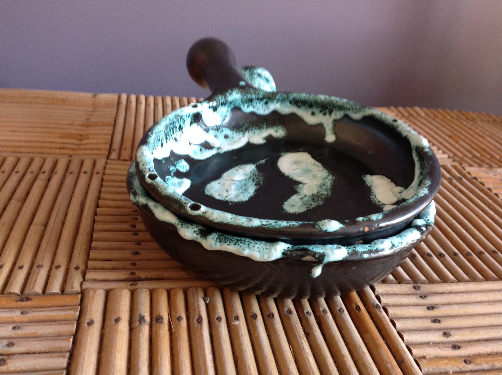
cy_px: 188
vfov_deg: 40.6
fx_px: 507
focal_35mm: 35
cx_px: 251
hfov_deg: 52.7
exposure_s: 1/15
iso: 160
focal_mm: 4.28
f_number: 2.4
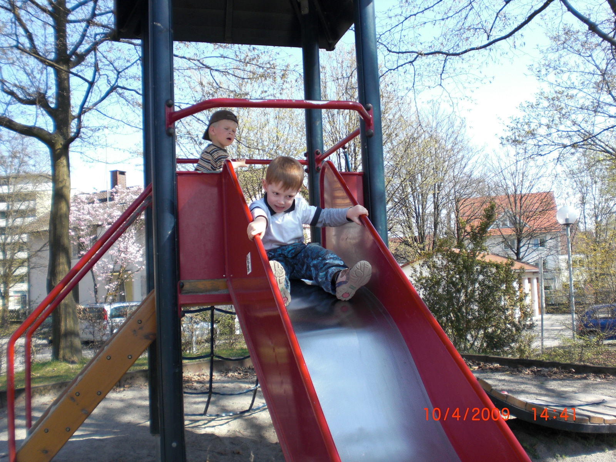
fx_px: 676
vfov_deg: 37.7
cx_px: 308
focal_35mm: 38
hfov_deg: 49.0
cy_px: 231
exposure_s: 1/320
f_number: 3.1
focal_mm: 6.3
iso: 64
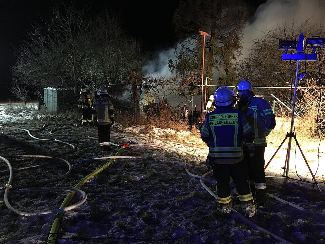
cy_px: 122
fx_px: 272
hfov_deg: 61.7
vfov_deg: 48.2
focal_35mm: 29
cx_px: 162
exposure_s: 1/17
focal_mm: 4.15
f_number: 2.2
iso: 320
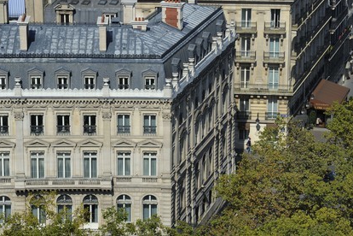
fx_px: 1441
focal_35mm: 147
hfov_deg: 14.0
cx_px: 176
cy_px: 117
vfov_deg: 9.3
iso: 200
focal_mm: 145
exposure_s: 1/250
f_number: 13
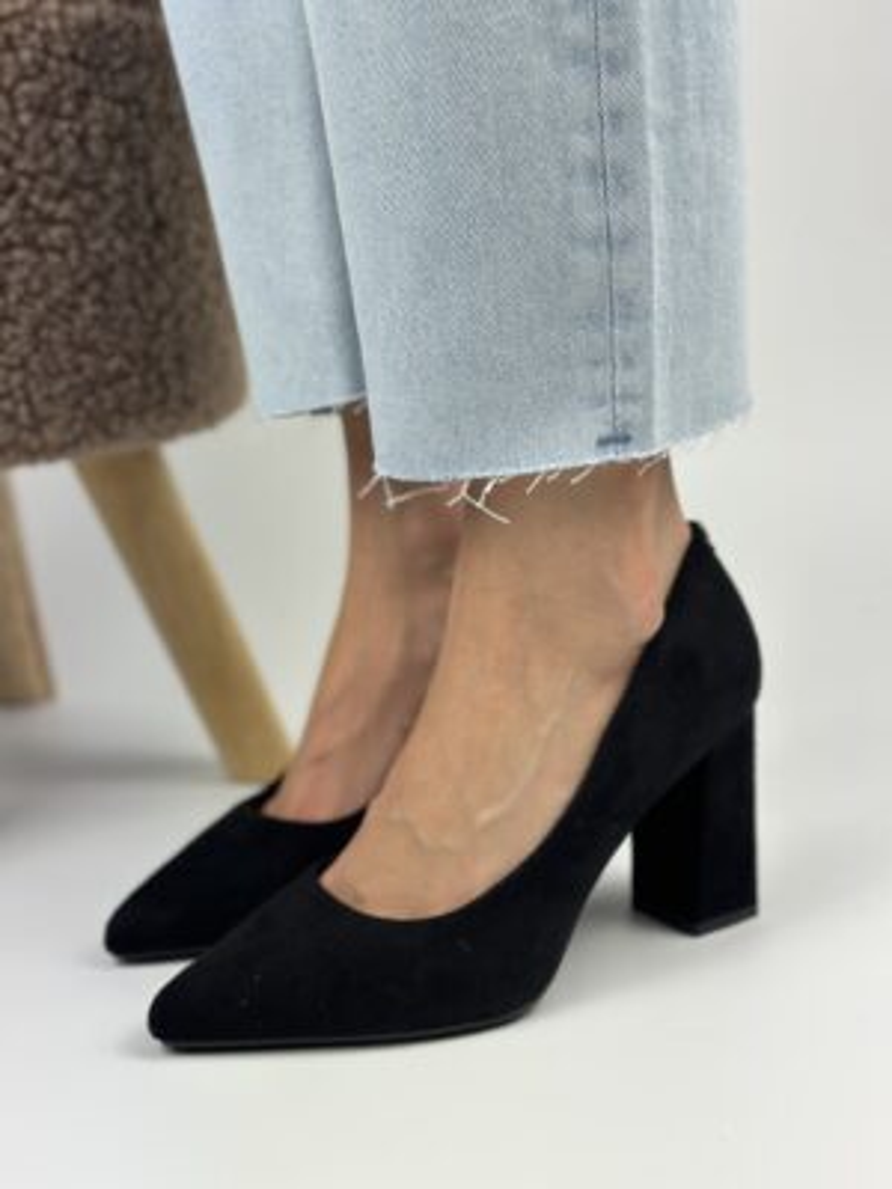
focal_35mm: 48
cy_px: 594
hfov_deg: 30.3
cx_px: 446
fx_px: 1649
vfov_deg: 39.7
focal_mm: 6.86
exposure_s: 1/1133
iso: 80
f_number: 1.78
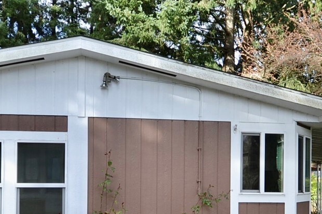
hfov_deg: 47.3
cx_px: 138
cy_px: 171
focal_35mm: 41
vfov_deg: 31.8
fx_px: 367
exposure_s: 1/125
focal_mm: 10
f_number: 5.6
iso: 180
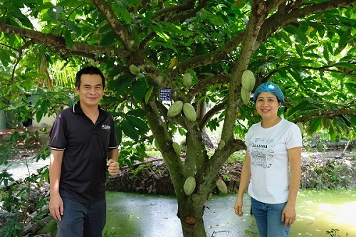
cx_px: 178
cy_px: 118
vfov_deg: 36.8
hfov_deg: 53.1
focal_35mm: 36
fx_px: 356
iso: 1000
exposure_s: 1/180
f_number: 4
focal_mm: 24.3
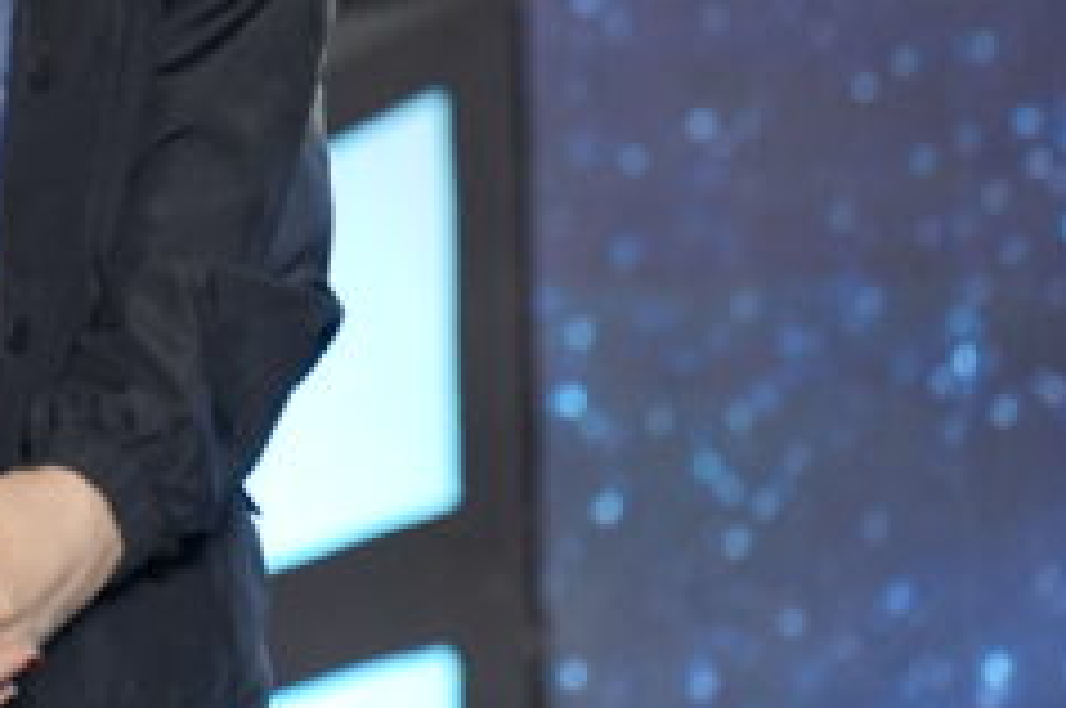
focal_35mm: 556
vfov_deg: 2.5
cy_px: -226
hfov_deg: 3.7
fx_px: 16441
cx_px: -918
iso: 1000
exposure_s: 1/200
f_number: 3.2
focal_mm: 129
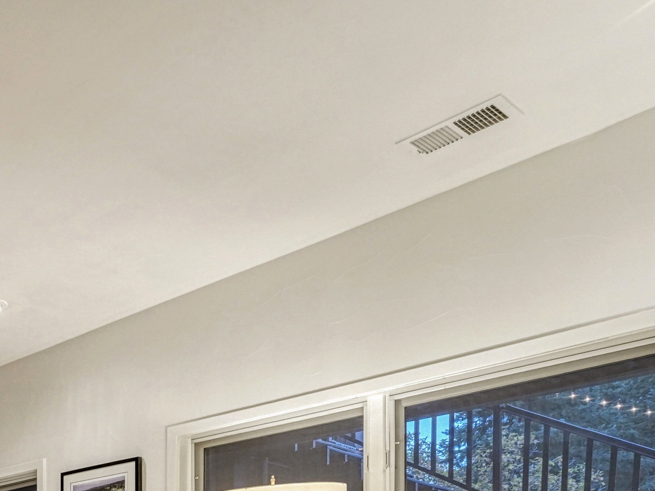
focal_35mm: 40
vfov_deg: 28.9
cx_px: -198
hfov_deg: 33.7
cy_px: 647
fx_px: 757
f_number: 8
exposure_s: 1/15
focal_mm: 14
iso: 800
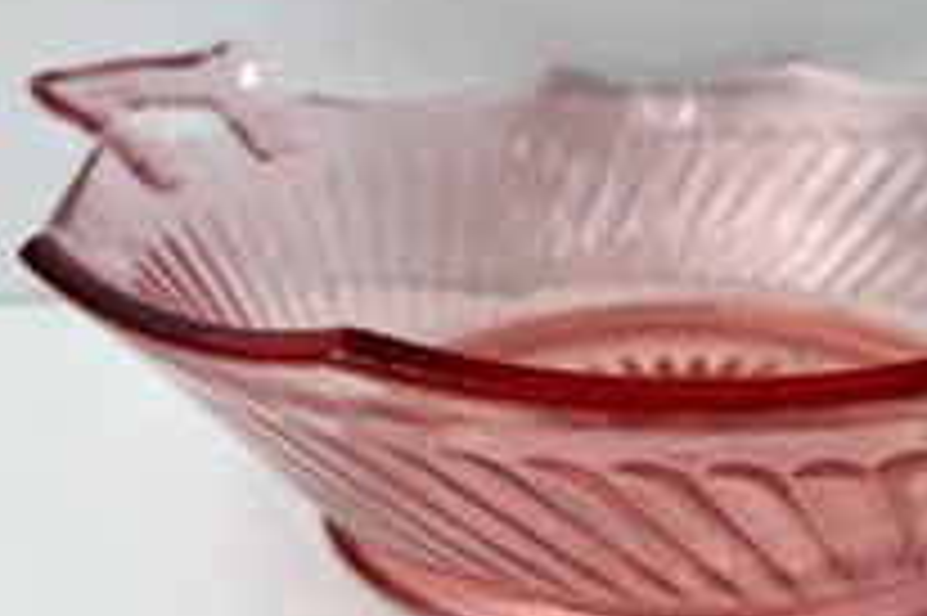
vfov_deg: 29.7
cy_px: 223
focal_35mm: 45
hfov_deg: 42.3
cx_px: 695
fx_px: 1158
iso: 32
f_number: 1.6
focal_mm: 5.1
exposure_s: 1/139
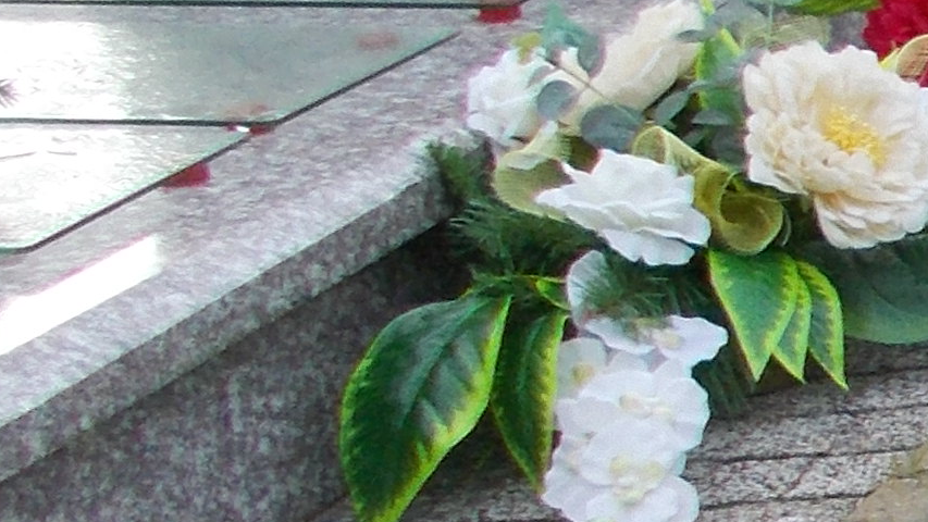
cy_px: 546
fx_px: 3765
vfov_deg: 7.9
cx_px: 2218
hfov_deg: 11.6
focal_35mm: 153
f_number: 3.2
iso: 80
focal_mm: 4.6
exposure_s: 1/125
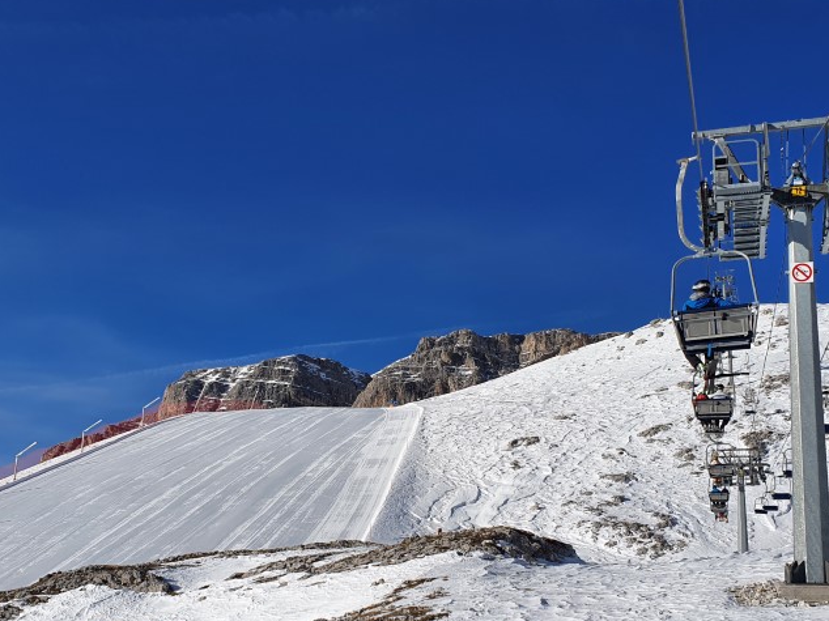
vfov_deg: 34.0
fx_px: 1005
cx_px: 373
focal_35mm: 42
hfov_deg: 44.7
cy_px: 421
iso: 50
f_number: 2.4
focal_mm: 4.32
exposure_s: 1/2704
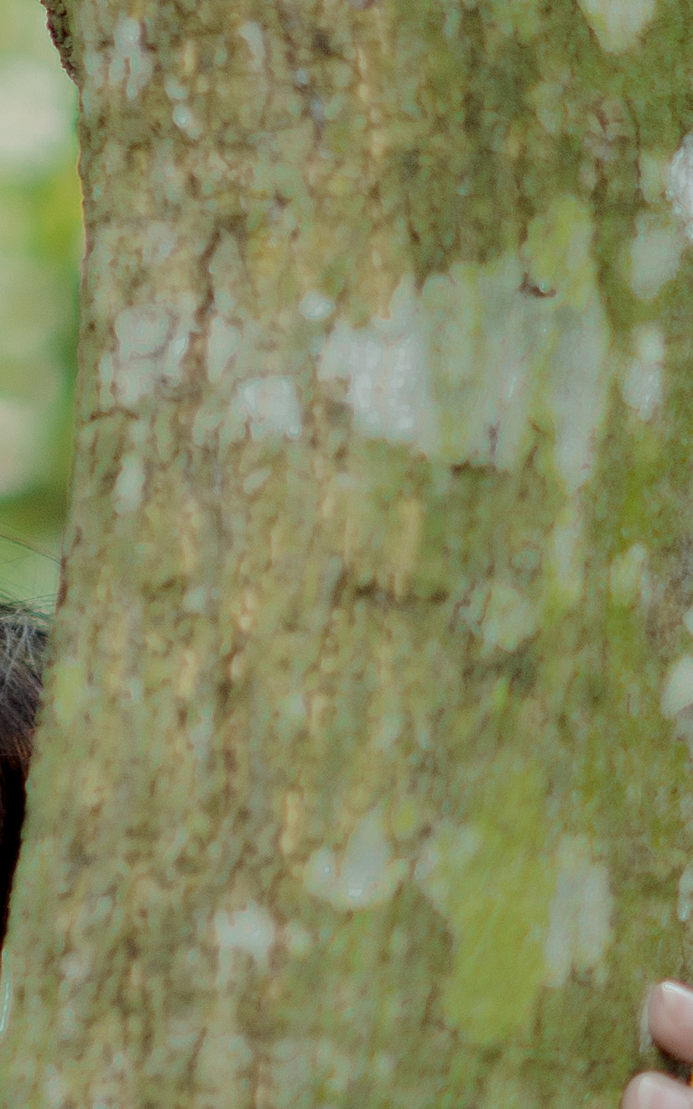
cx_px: -354
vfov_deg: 6.0
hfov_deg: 3.8
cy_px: 815
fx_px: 10488
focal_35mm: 347
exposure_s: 1/200
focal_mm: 50
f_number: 1.8
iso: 100
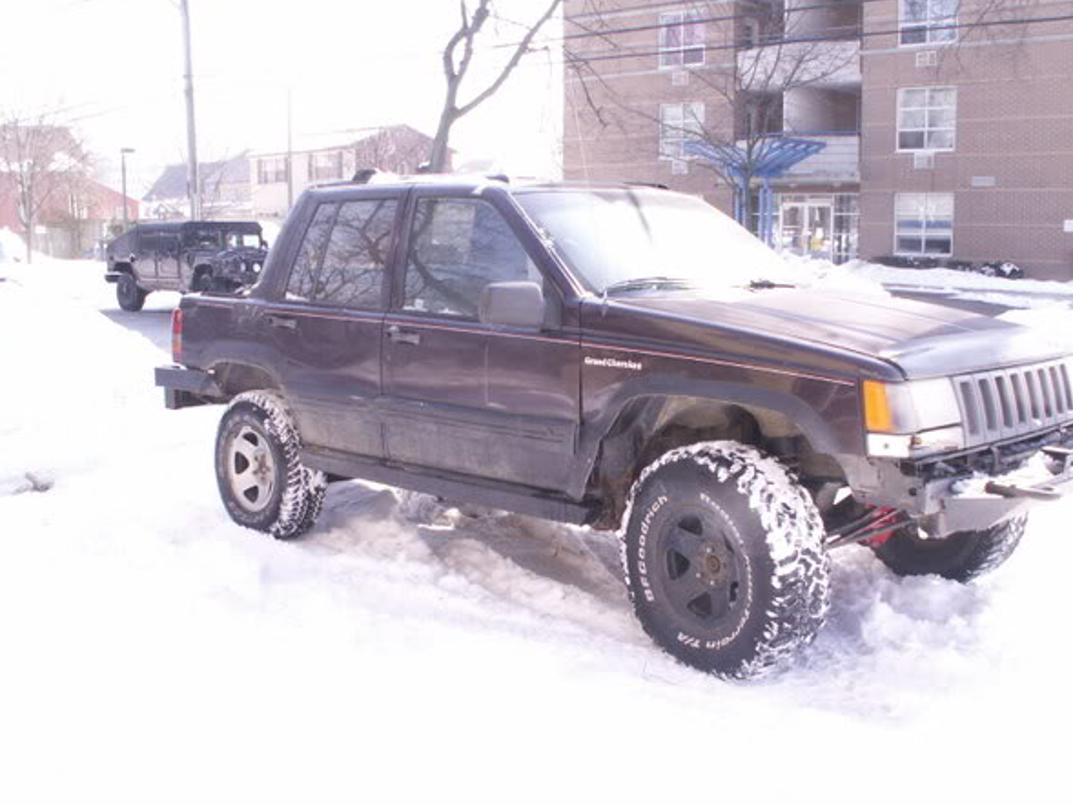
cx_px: 565
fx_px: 1178
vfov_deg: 37.7
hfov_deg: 48.9
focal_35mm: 38
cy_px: 424
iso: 50
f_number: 5
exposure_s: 1/100
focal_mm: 5.86
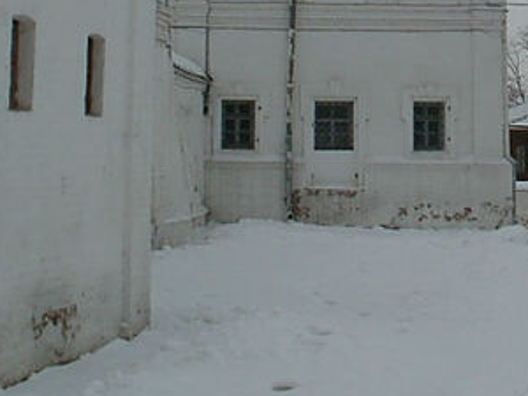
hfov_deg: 17.8
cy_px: -142
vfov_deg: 13.2
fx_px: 1647
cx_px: 530
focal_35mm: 108
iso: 100
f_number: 5.6
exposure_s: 1/160
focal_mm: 6.3
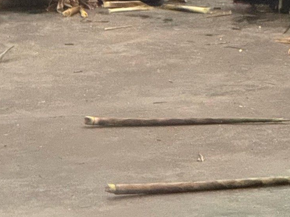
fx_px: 3718
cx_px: 178
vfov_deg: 3.3
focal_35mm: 444
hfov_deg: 4.5
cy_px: -165
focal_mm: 15.66
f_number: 2.8
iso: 1250
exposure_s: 1/33
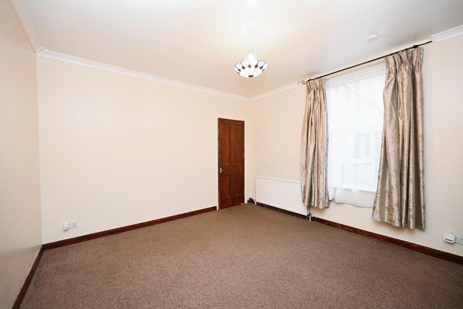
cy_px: 154
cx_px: 232
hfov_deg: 100.4
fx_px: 193
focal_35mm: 15
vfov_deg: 77.3
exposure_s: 1/60
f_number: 4
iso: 2500
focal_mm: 15
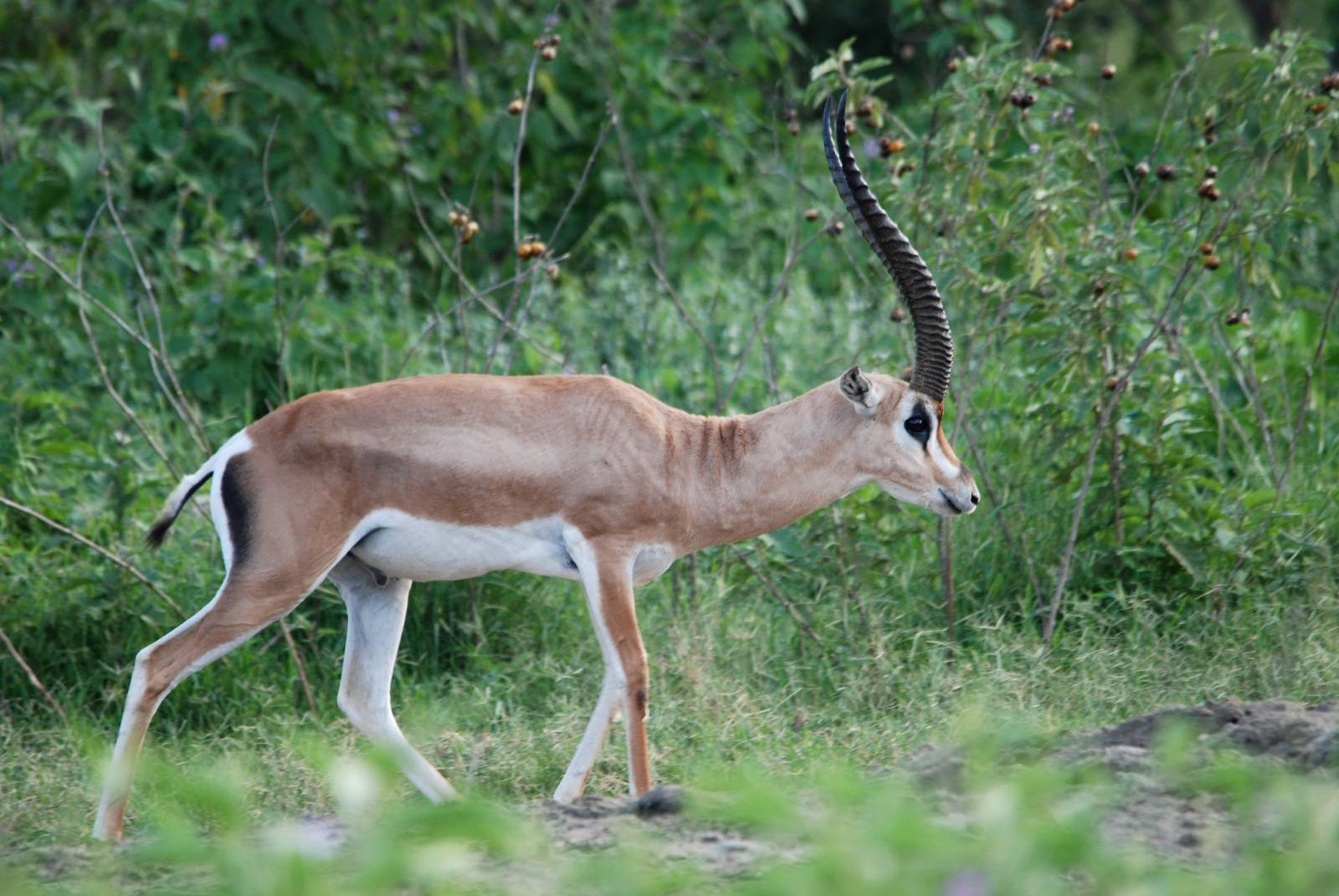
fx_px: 27929
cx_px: 670
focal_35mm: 750
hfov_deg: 2.7
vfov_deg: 1.8
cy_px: 448
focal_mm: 500
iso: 400
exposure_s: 1/160
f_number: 6.3
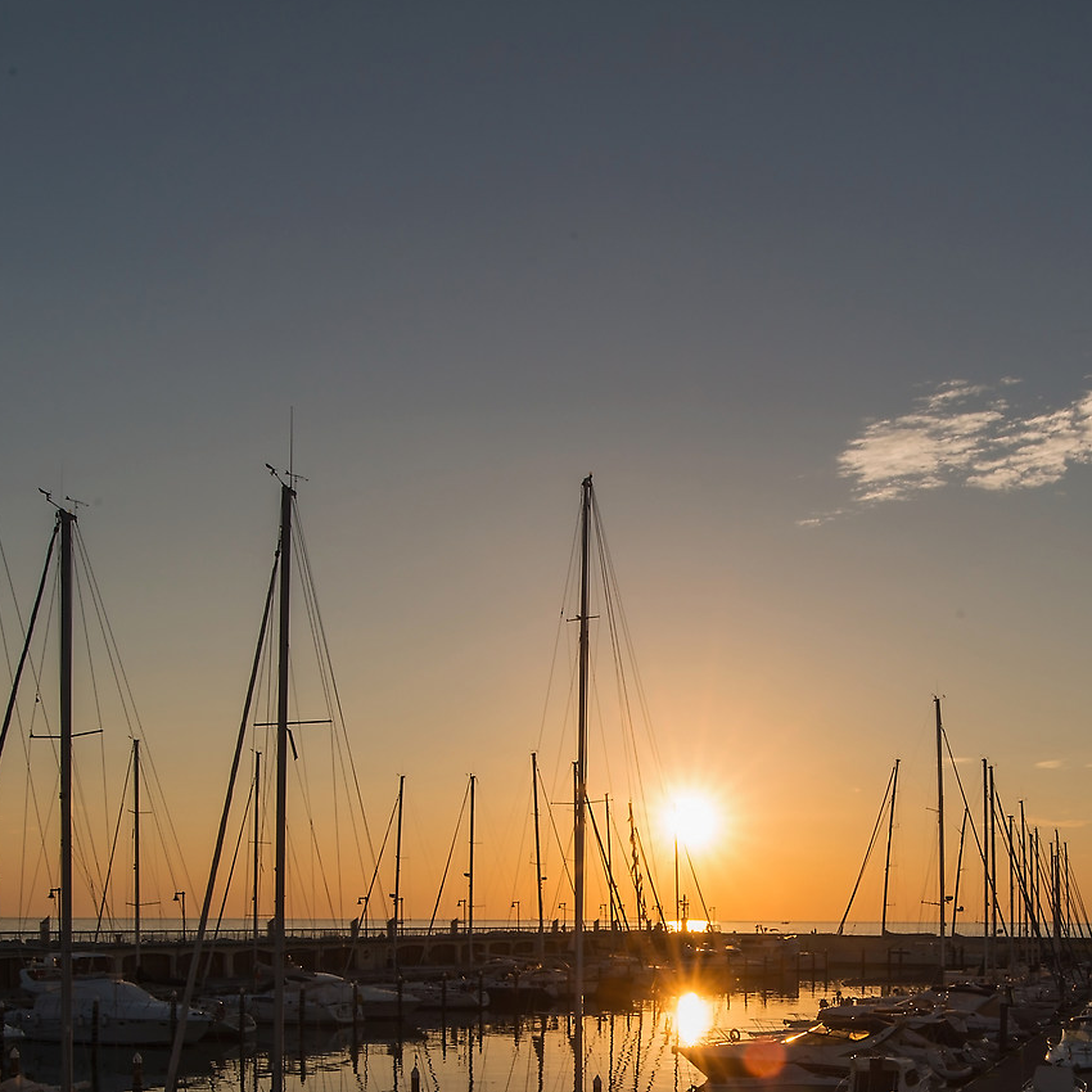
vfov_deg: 42.7
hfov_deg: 45.3
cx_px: 732
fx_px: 1285
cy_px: 958
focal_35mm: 36
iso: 100
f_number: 22
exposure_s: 1/50
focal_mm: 15
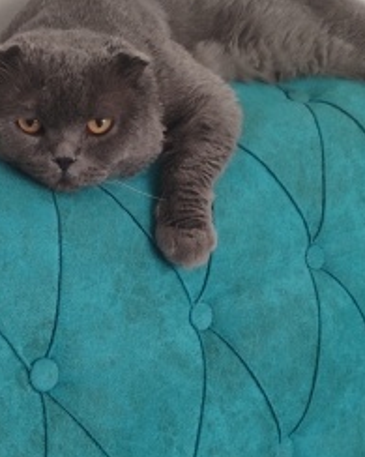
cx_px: 101
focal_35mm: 60
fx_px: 811
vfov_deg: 31.5
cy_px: 215
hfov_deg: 25.1
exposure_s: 1/20
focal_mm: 5.95
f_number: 1.89
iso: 795
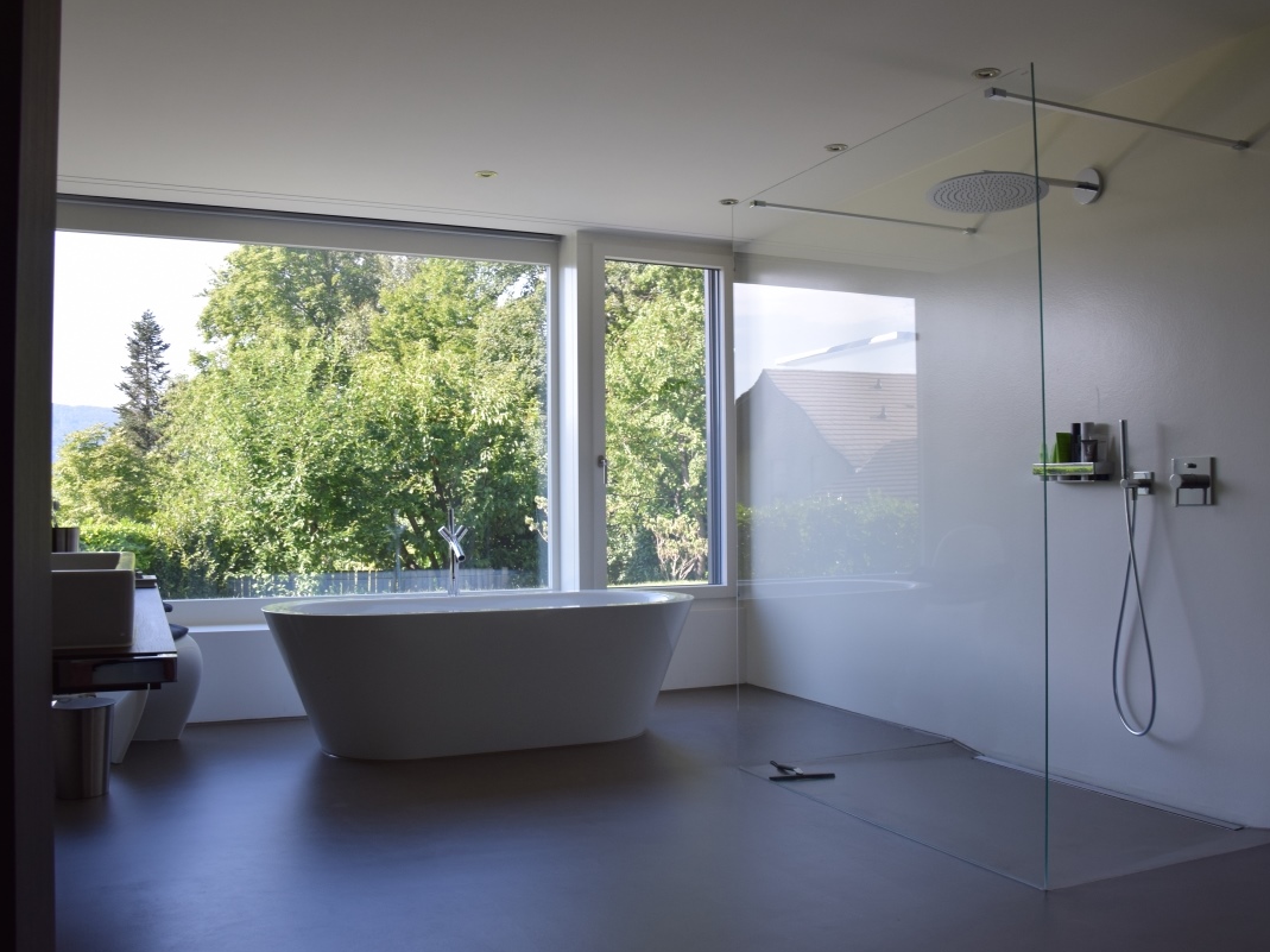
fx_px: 1100
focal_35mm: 30
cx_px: 647
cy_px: 488
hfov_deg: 60.0
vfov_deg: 46.8
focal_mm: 18
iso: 400
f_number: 7.1
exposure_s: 1/200
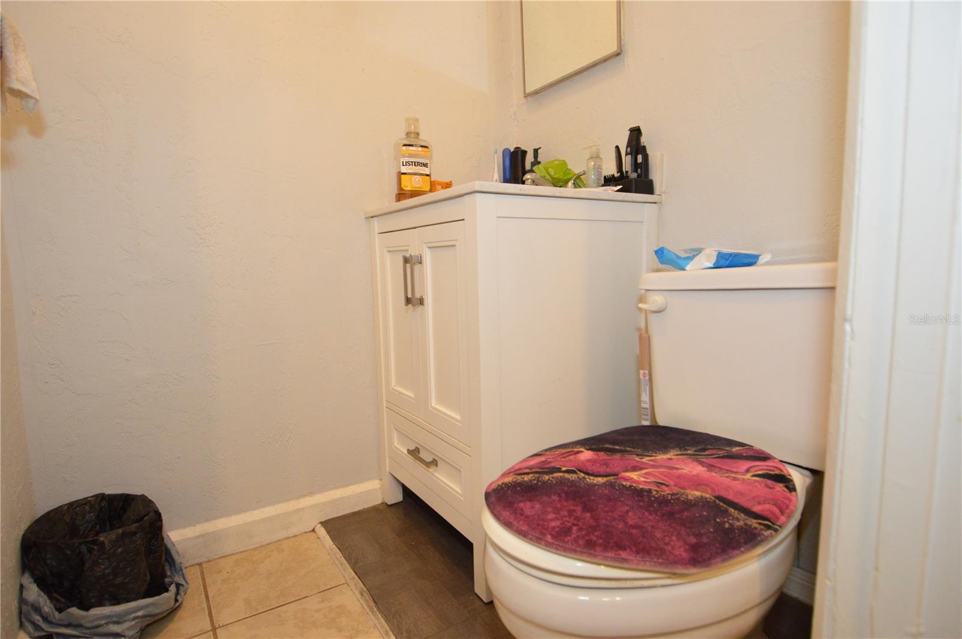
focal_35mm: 18
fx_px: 480
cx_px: 481
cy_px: 320
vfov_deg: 67.3
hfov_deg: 90.1
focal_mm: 12
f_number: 4
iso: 1250
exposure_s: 1/60
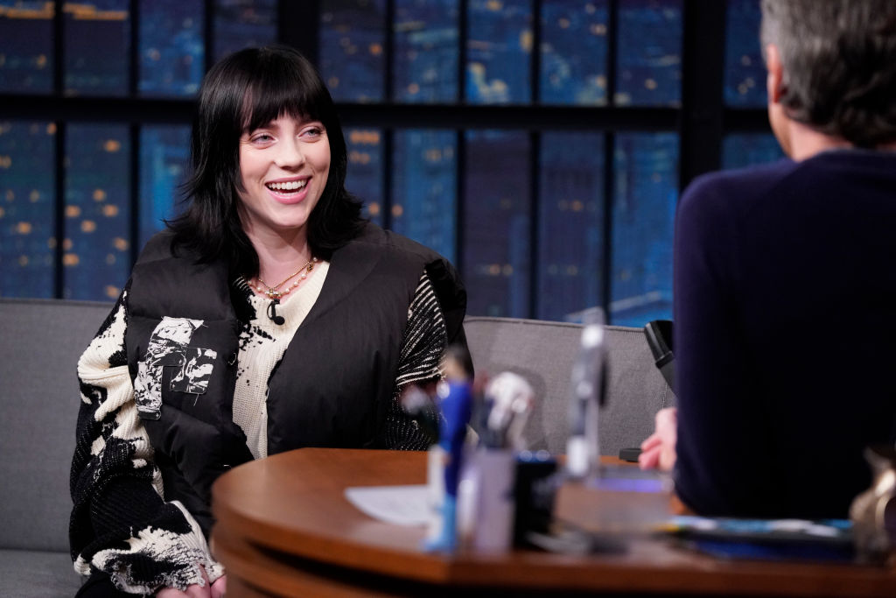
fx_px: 4978
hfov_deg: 10.3
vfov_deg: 6.9
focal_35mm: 200
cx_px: 448
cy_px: 299
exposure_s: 1/160
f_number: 3.5
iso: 5000
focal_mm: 200
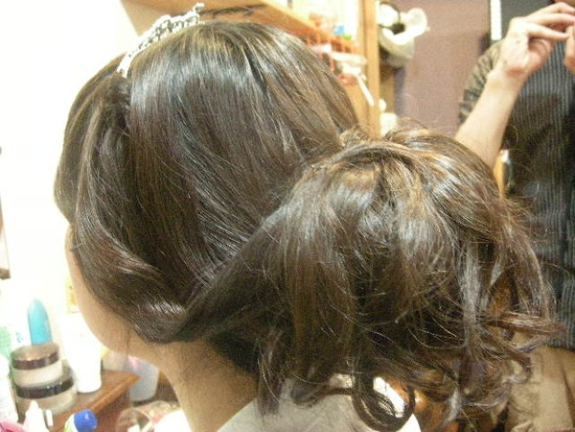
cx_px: 288
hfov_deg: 52.6
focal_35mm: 35
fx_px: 581
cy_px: 216
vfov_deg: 40.7
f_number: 2.8
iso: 757
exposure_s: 1/8
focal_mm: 5.7
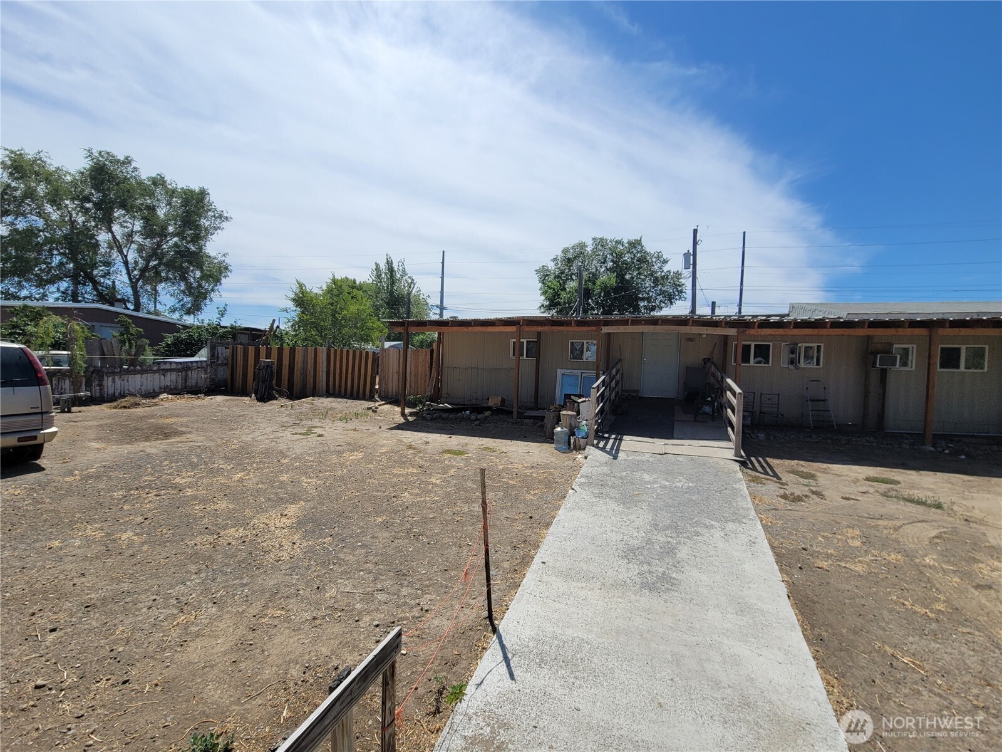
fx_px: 376
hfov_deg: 106.2
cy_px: 376
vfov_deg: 89.9
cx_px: 501
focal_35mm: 13
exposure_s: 1/3327
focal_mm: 2.2
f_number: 2.2
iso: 64
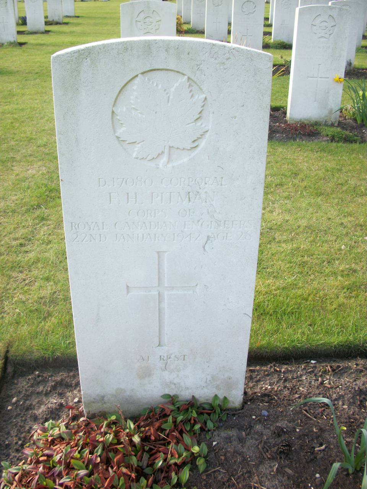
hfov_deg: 40.7
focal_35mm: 35
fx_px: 495
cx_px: 184
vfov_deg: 52.6
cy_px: 244
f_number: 3.1
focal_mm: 6.3
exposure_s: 1/125
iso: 80
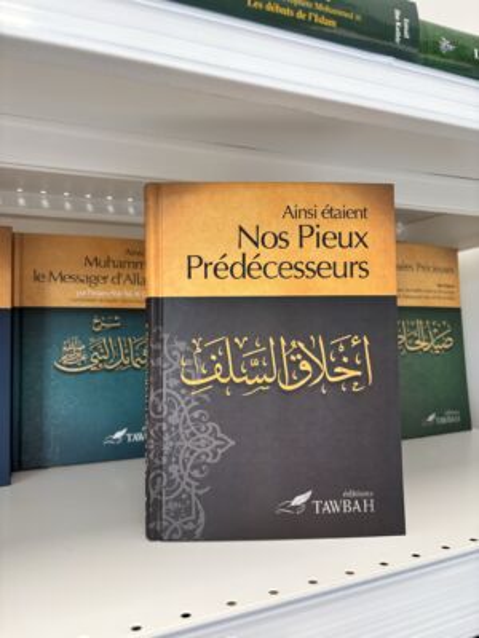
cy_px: 319
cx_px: 240
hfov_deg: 53.1
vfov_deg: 67.3
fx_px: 480
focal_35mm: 26
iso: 100
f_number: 1.6
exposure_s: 1/100
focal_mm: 5.96
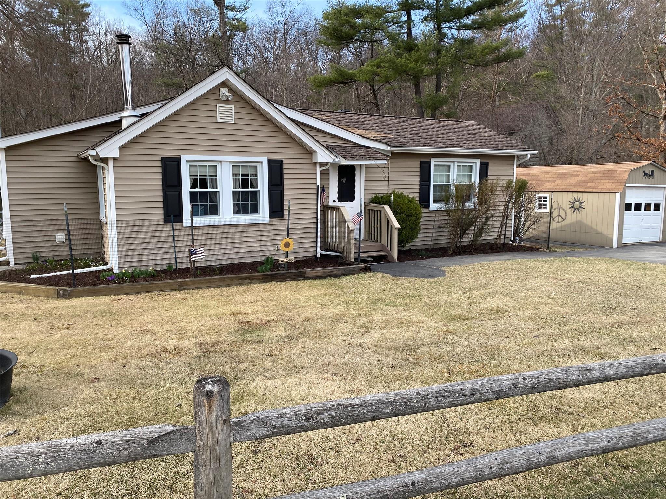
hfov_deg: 67.3
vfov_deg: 53.1
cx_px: 333
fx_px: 500
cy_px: 250
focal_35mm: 26
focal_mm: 4.25
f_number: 1.8
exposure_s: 1/919
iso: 32
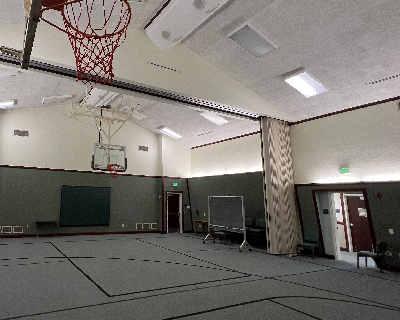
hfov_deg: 76.5
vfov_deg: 68.1
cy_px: 157
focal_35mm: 20
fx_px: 237
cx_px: 118
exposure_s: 1/60
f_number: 1.8
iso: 200
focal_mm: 1.57
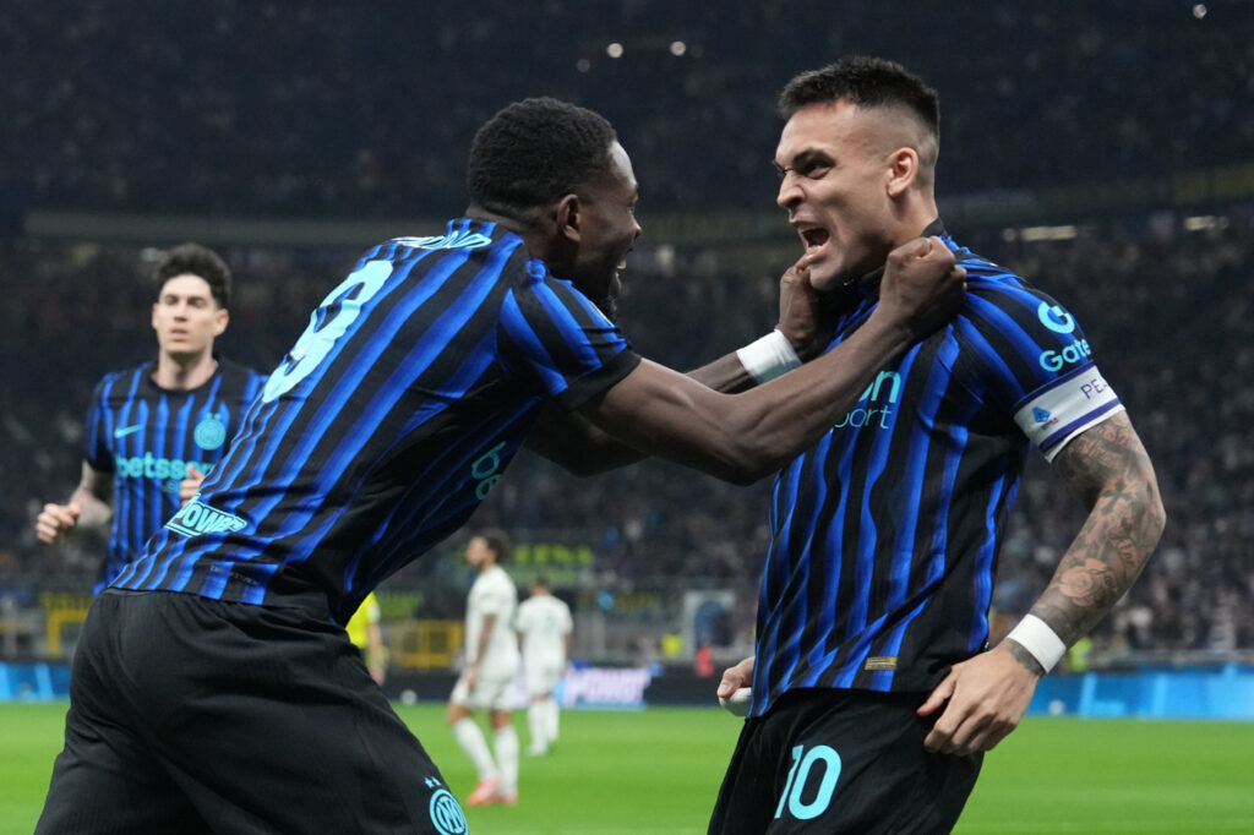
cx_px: 627
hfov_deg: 28.9
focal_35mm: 70
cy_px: 418
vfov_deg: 19.4
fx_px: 2437
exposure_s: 1/1600
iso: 3200
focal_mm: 70
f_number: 3.2
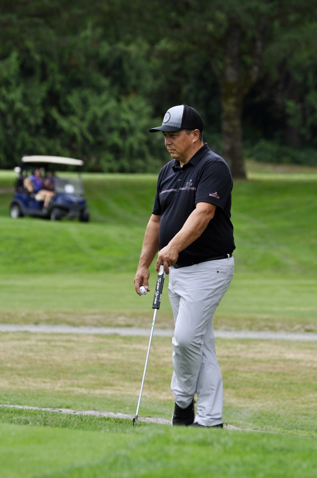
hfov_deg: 5.5
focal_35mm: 248
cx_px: 158
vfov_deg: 8.3
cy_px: 239
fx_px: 3277
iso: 400
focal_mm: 165
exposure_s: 1/1250
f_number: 5
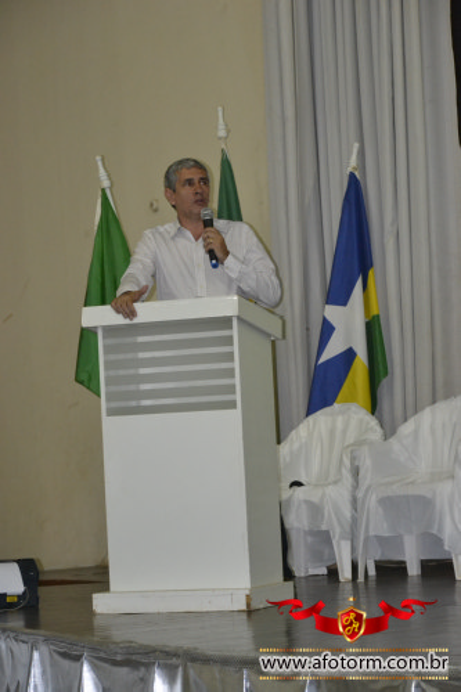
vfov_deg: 17.1
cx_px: 230
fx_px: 2306
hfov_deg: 11.4
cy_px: 346
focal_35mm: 120
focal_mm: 80
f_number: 5.6
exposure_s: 1/60
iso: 3200
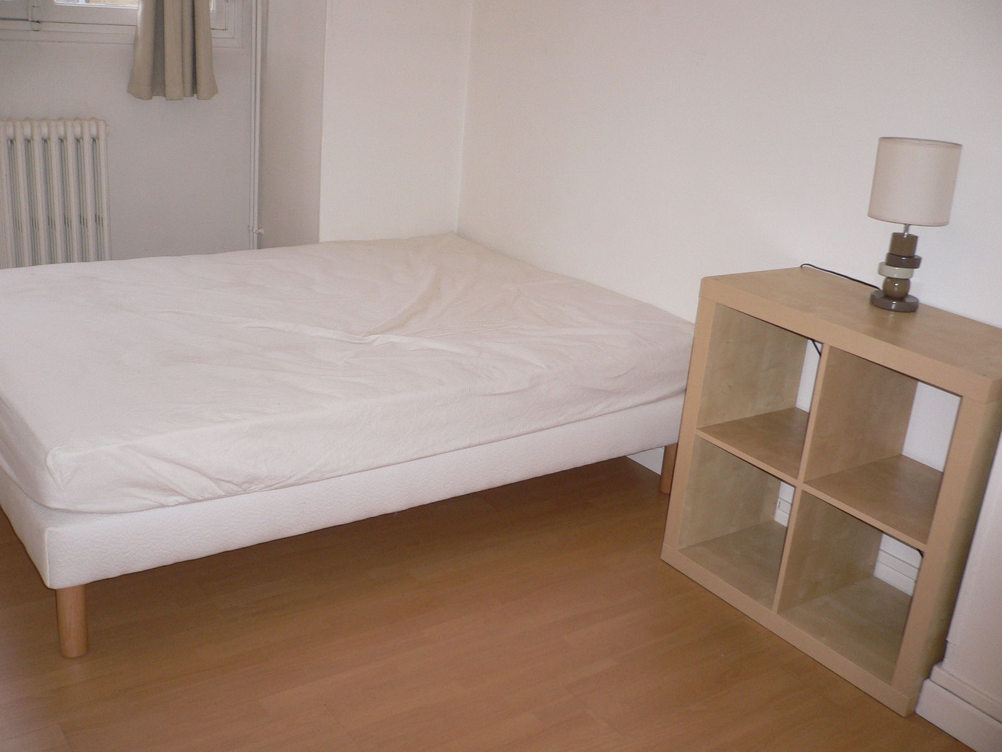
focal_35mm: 35
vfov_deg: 40.7
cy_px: 376
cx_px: 501
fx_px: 1013
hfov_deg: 52.6
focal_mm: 5.8
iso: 150
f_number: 2.8
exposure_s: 1/60
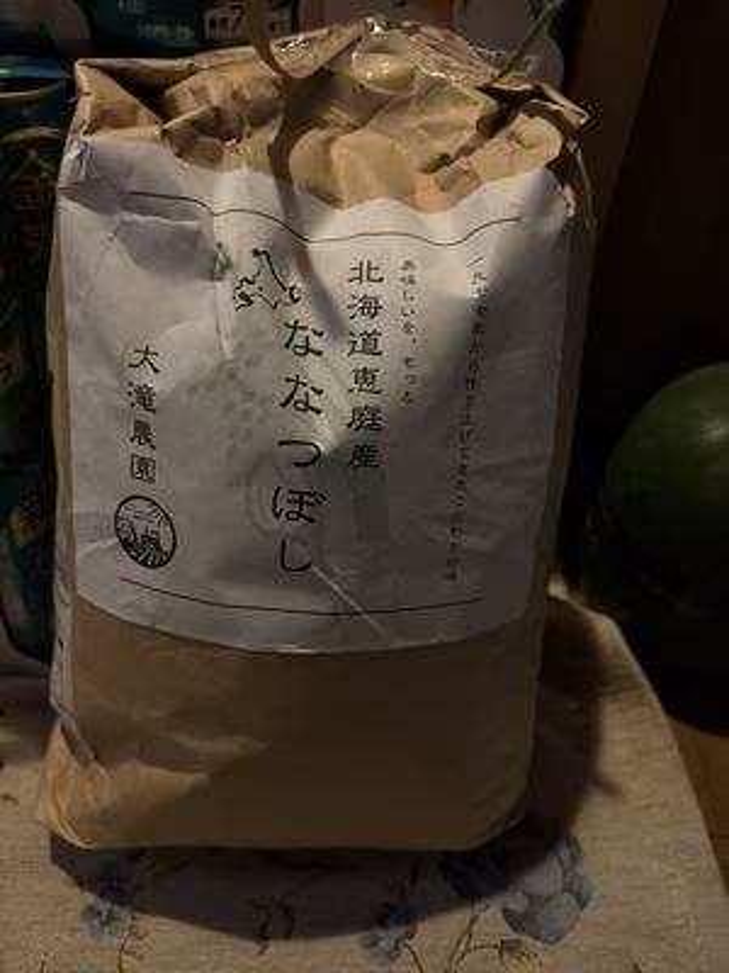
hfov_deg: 53.1
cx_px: 364
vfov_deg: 67.3
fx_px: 730
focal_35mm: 26
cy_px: 486
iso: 800
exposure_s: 1/30
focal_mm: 5.96
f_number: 1.6
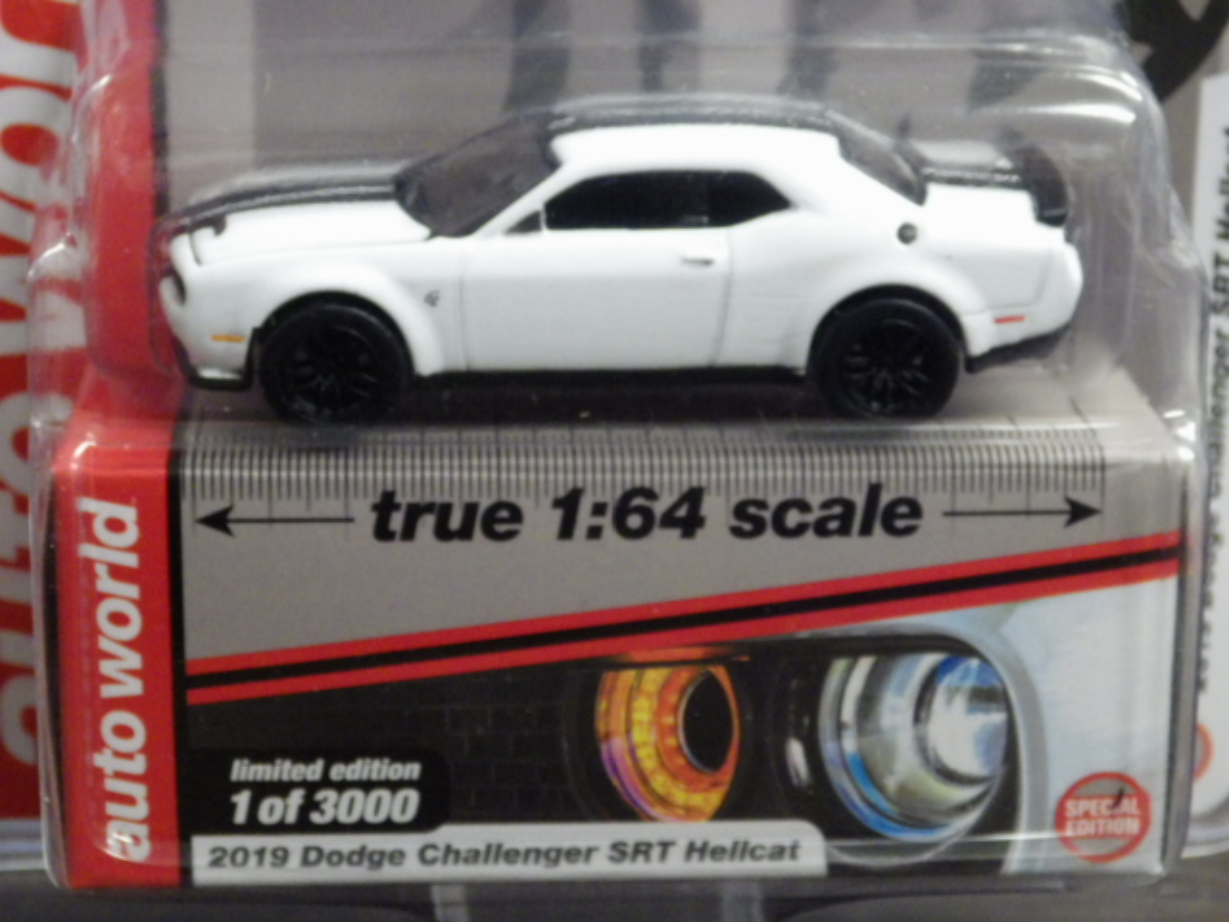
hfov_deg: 19.1
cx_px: 614
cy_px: 461
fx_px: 3657
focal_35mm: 103
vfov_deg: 14.4
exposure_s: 1/30
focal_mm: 18.4
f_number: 4.6
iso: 1000
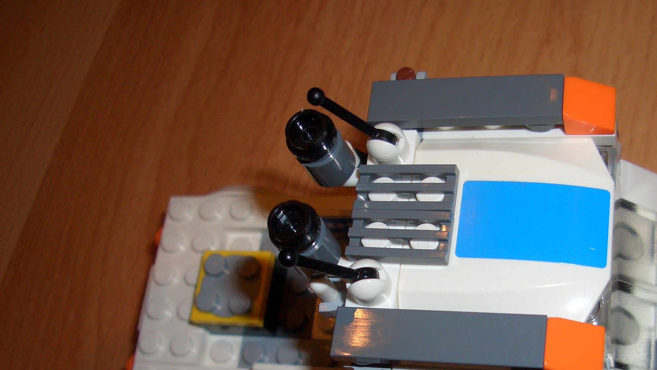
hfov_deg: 41.7
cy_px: 285
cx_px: 418
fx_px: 854
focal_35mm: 49
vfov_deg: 24.1
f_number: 2.6
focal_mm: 5.8
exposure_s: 1/60
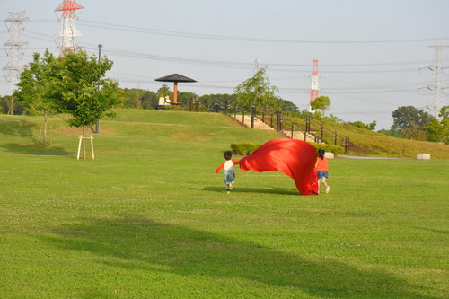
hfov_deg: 17.1
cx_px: 224
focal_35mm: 120
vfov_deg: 11.4
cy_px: 150
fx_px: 1496
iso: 2000
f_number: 10
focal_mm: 80
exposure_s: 1/1600
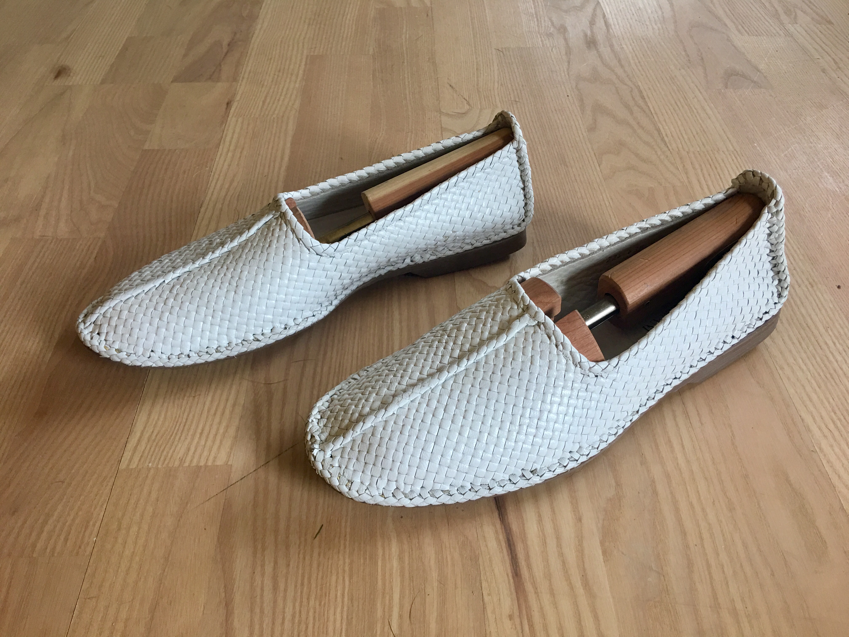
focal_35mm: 29
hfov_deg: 61.7
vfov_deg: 48.2
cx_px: 424
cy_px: 318
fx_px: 711
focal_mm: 4.15
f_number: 2.2
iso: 32
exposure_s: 1/30
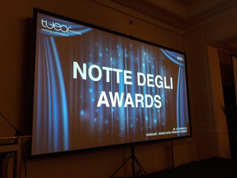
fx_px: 185
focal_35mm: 27
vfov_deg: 51.3
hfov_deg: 65.3
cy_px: 89
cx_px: 118
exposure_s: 1/50
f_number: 1.7
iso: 200
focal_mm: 3.71
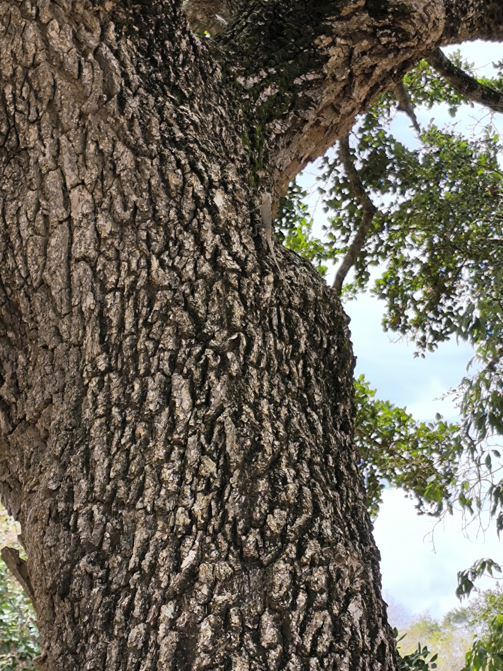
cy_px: 364
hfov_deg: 14.0
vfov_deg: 18.5
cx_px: 239
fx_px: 2054
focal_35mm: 106
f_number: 1.65
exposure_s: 1/635
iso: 50
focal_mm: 6.14
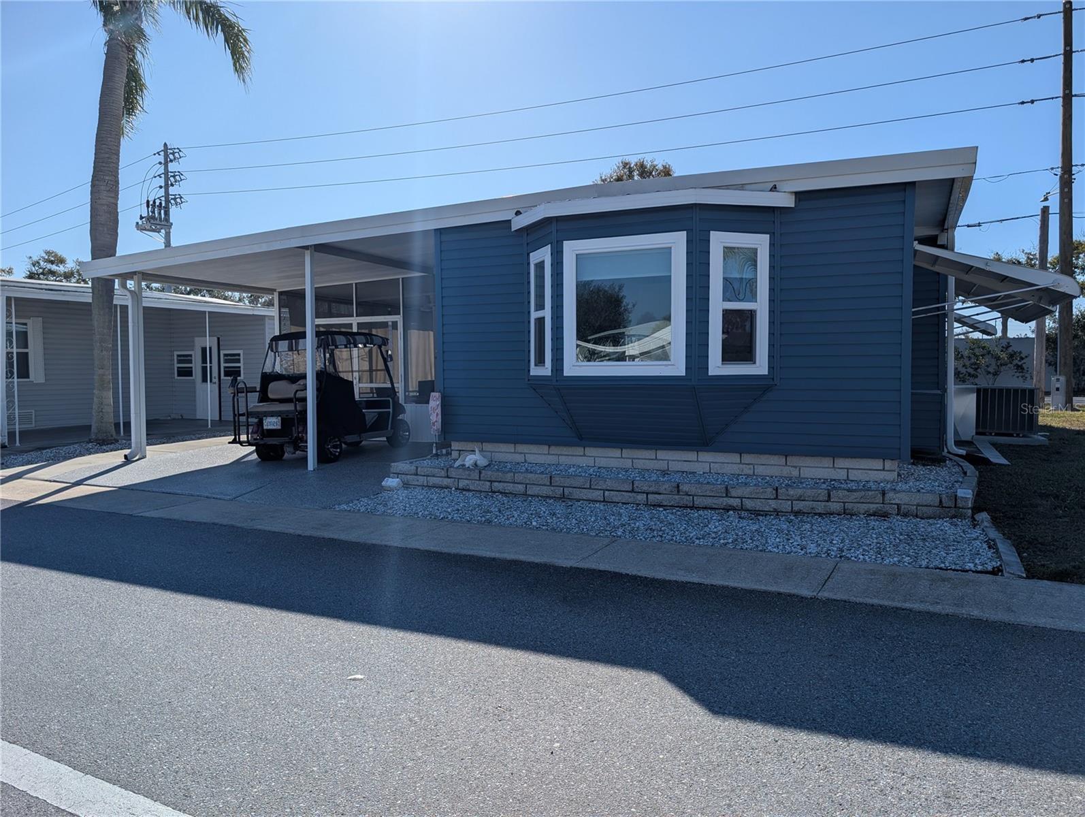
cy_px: 408
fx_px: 753
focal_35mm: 24
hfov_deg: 71.5
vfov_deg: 56.9
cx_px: 542
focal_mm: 6.9
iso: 21
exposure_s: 1/1938
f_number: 1.68
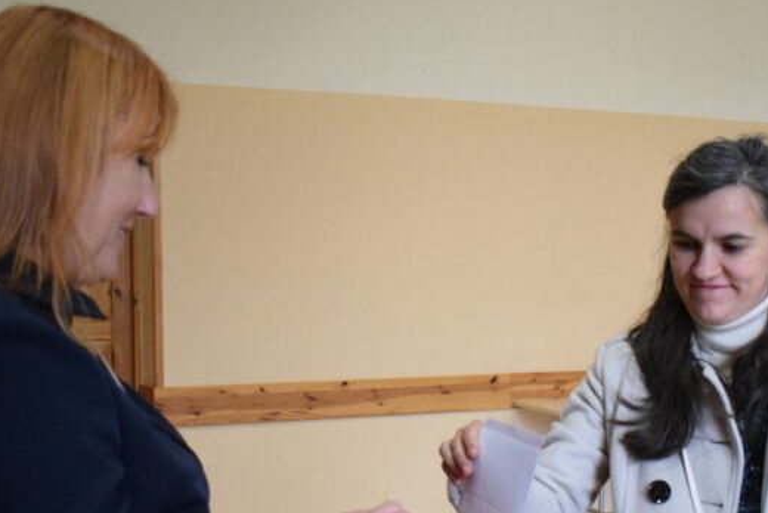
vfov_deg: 21.7
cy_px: 381
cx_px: 489
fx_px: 1323
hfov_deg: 32.2
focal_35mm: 62
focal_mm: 21
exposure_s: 1/320
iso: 3200
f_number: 3.8
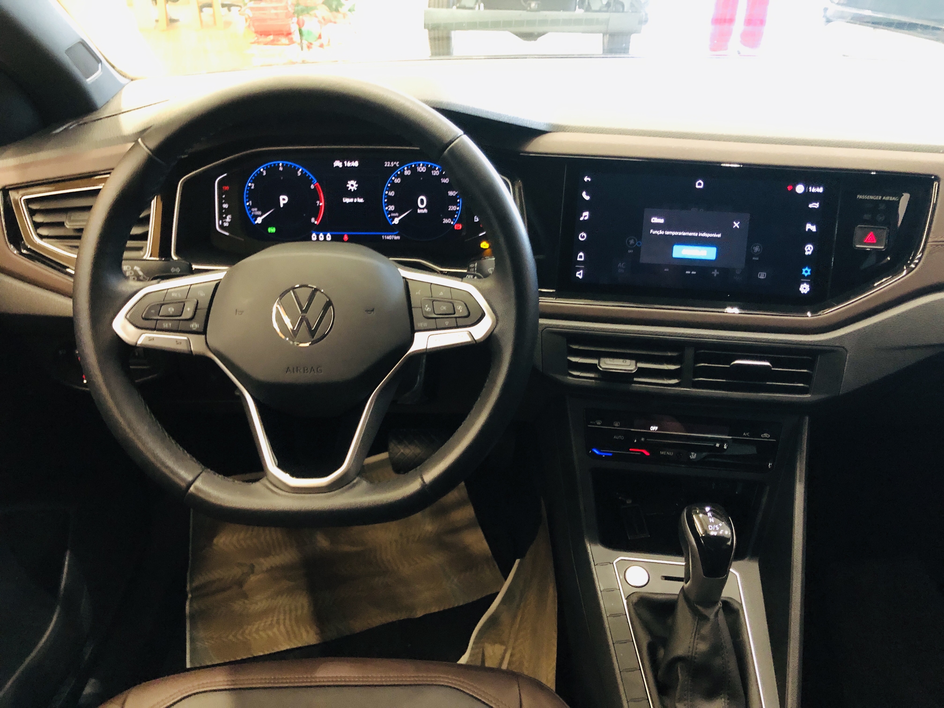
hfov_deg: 63.4
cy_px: 354
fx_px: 764
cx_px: 472
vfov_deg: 49.7
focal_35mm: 28
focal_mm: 3.99
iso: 100
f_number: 1.8
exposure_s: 1/4
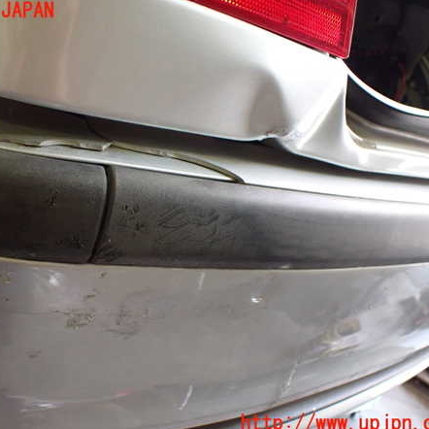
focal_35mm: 36
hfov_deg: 45.8
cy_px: 217
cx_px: 169
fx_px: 505
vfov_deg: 46.0
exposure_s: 1/125
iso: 800
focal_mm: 5.4
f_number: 2.3
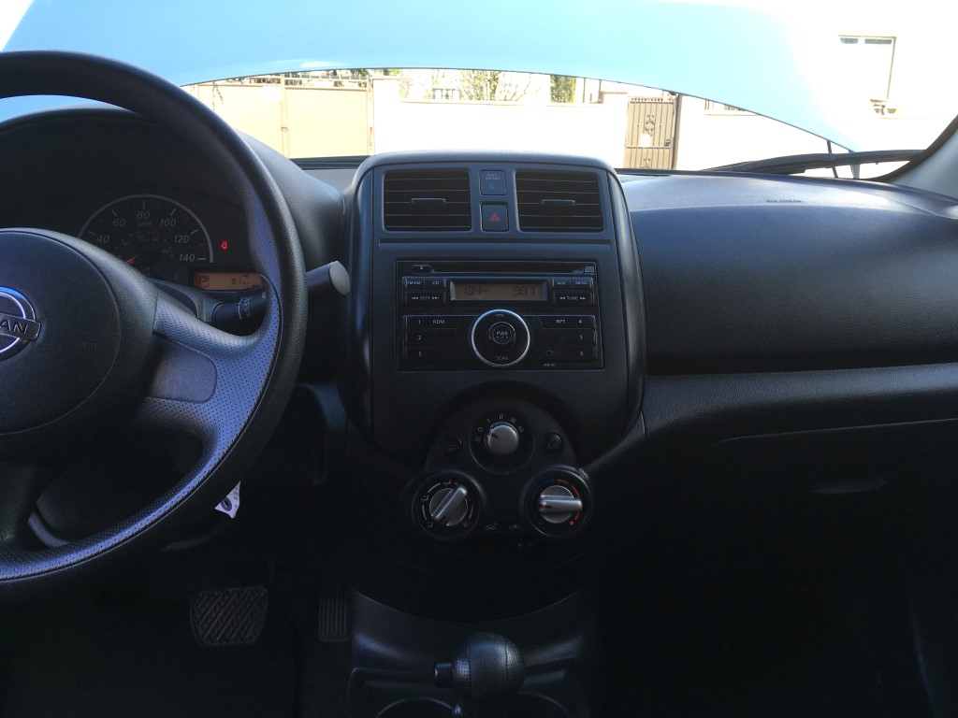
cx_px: 479
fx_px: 803
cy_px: 359
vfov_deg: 48.2
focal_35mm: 29
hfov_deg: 61.7
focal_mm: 4.15
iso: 25
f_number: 2.2
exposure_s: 1/120
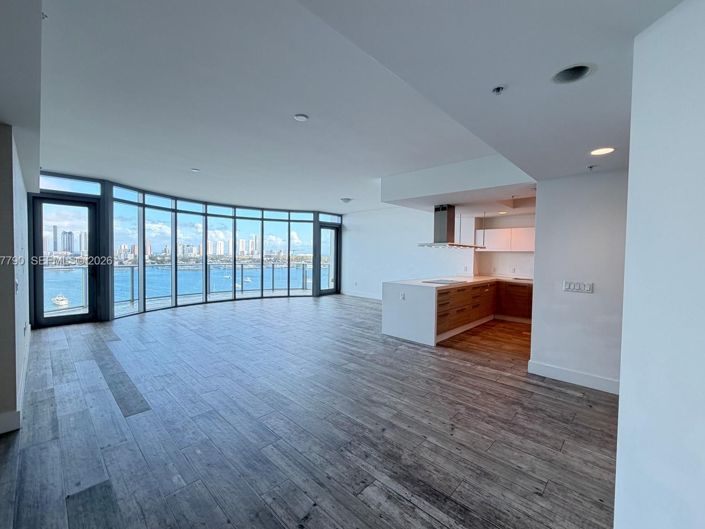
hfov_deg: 98.1
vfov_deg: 81.8
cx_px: 343
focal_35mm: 15
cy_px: 262
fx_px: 306
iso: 160
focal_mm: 2.22
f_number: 2.2
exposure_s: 1/120
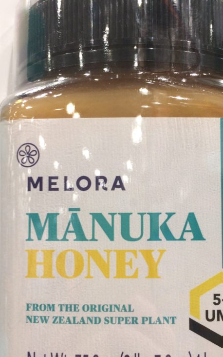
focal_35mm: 43
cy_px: 185
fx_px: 418
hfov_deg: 29.8
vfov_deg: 46.2
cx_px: 133
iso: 64
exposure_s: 1/30
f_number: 2.2
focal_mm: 4.15
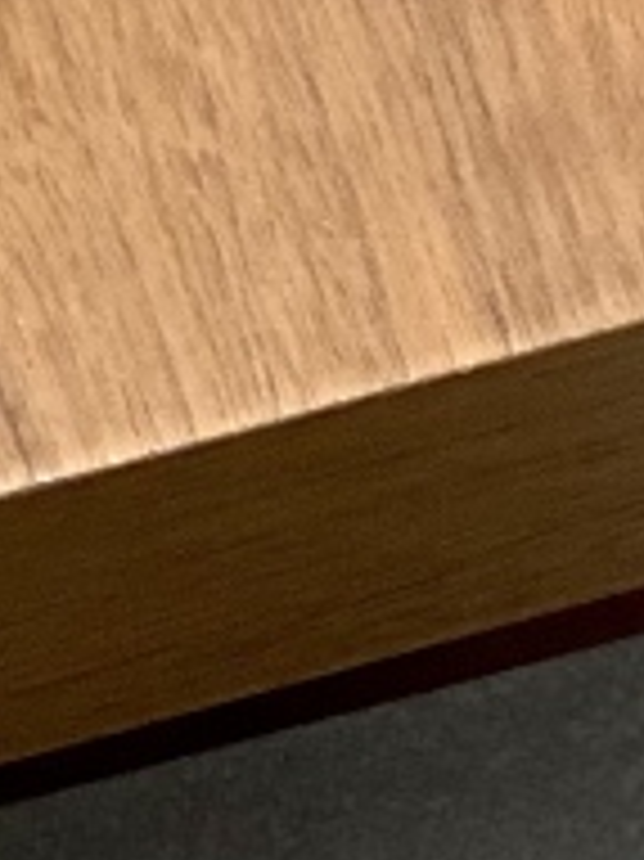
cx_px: 194
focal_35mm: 392
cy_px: 2580
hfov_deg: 3.8
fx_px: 9735
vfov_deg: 4.8
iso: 100
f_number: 2
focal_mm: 6
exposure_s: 1/100
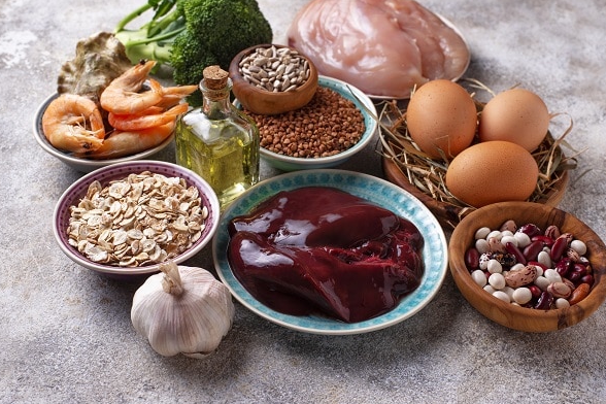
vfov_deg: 26.5
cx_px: 304
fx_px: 858
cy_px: 202
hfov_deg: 38.9
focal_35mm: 51
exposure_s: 1/100
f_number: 10
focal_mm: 50
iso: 100
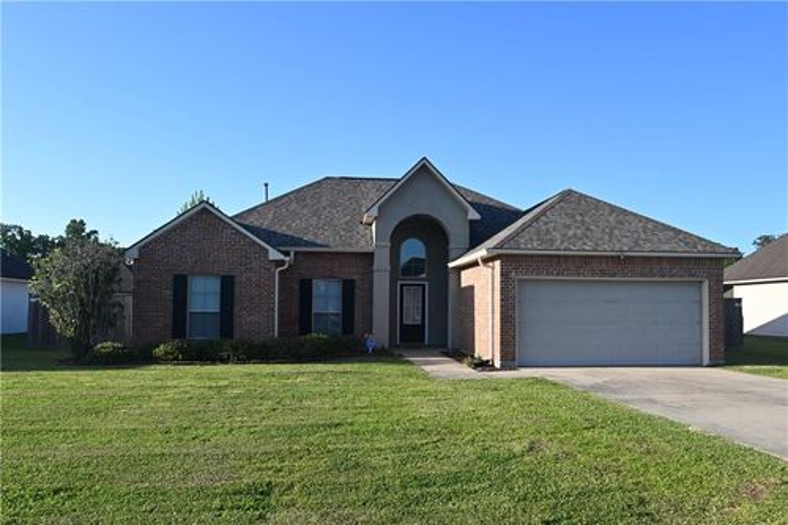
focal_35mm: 28
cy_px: 262
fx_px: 613
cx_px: 394
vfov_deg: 46.4
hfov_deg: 65.5
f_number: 5.6
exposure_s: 1/250
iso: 100
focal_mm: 19
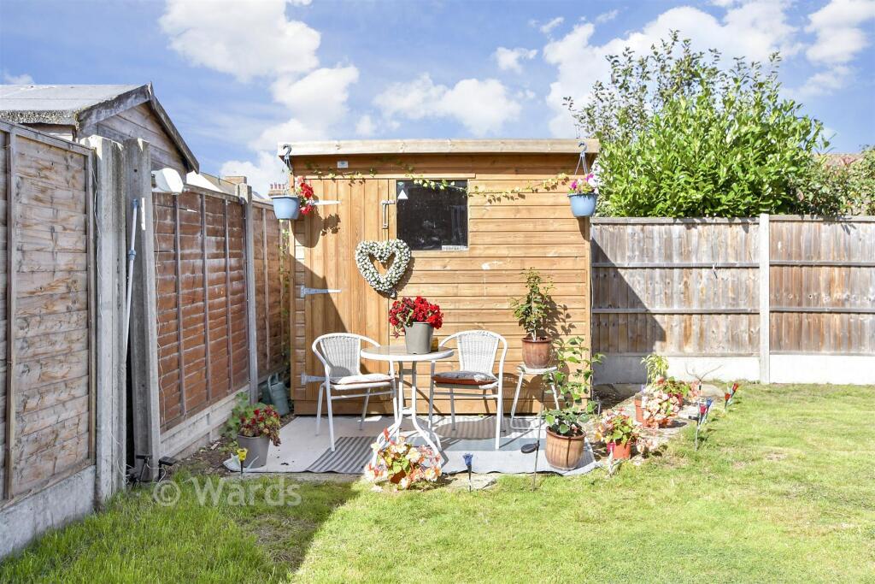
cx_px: 438
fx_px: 729
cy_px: 292
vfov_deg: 43.6
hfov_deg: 61.9
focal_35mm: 30
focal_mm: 20
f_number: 8
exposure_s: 1/200
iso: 160
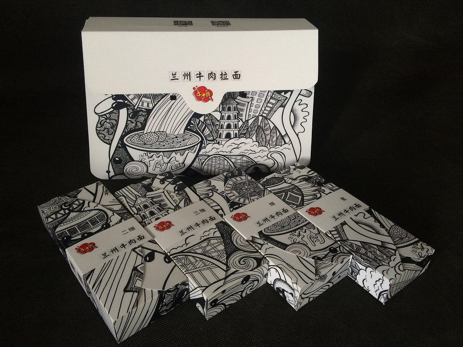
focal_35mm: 29
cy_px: 174
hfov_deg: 61.7
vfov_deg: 48.2
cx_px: 232
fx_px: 388
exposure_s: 1/33
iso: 200
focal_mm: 4.15
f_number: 2.2
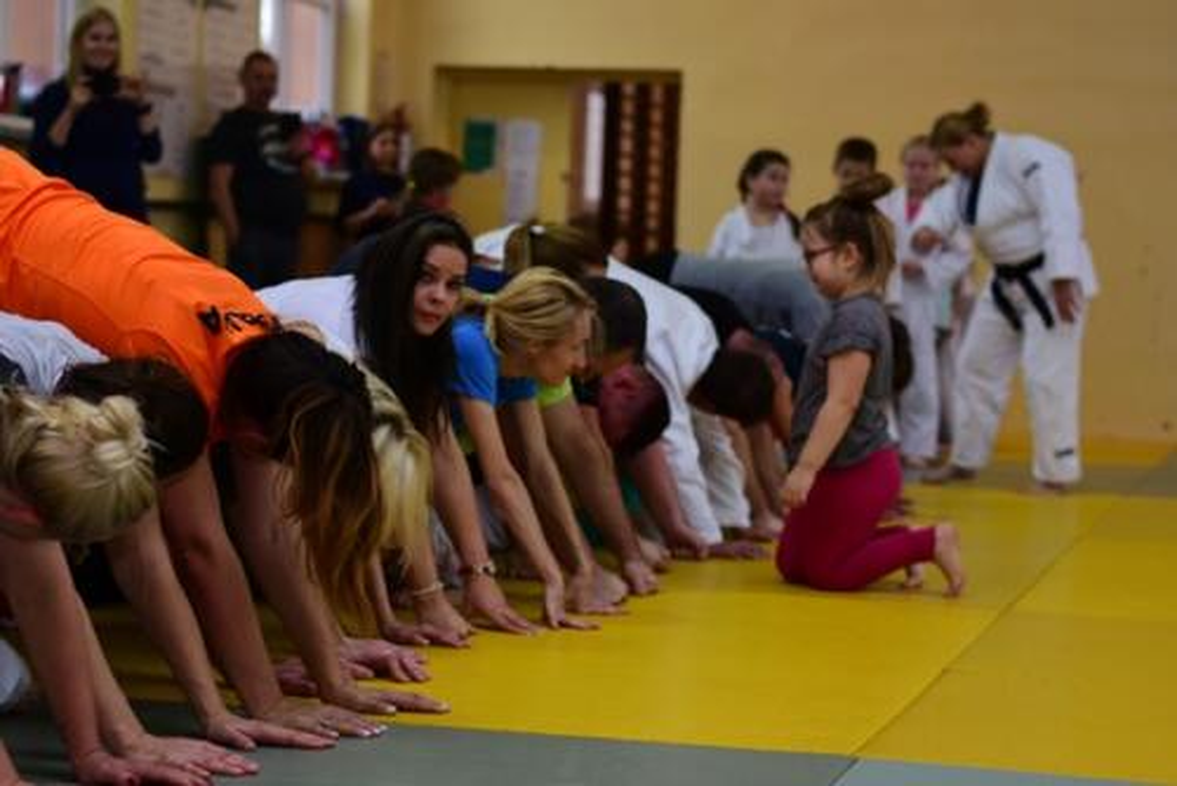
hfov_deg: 27.0
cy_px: 393
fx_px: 2453
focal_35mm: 75
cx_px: 588
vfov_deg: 18.2
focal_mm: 50
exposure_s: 1/200
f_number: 2.5
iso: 320
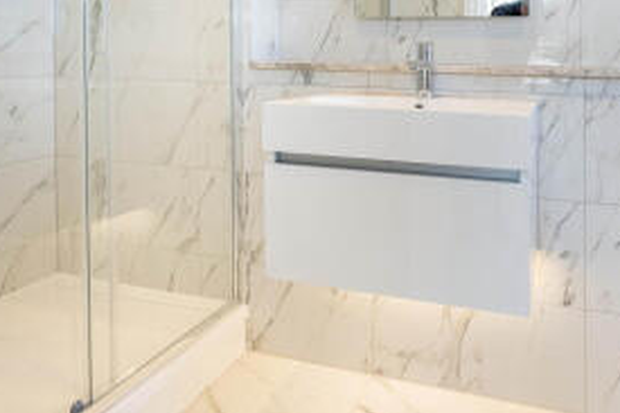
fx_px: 447
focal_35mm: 26
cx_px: 415
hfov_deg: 67.5
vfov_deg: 48.7
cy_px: 139
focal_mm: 10
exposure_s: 1/25
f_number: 6.4
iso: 320
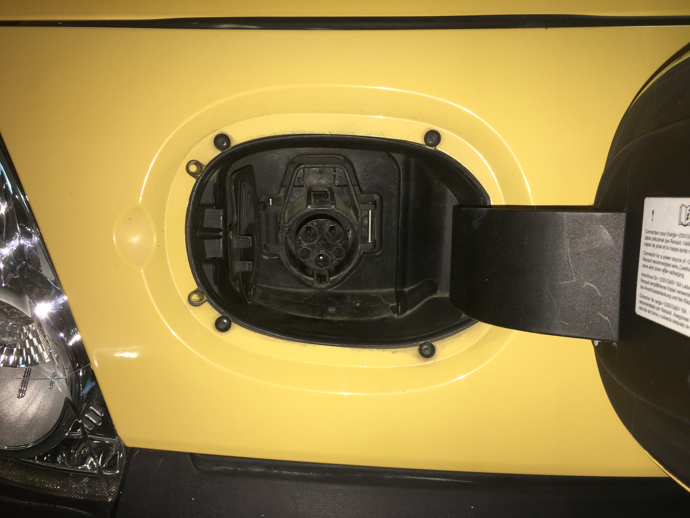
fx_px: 578
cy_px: 259
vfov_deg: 48.2
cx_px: 345
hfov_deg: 61.7
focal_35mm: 29
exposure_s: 1/37
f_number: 2.2
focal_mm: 4.15
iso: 25
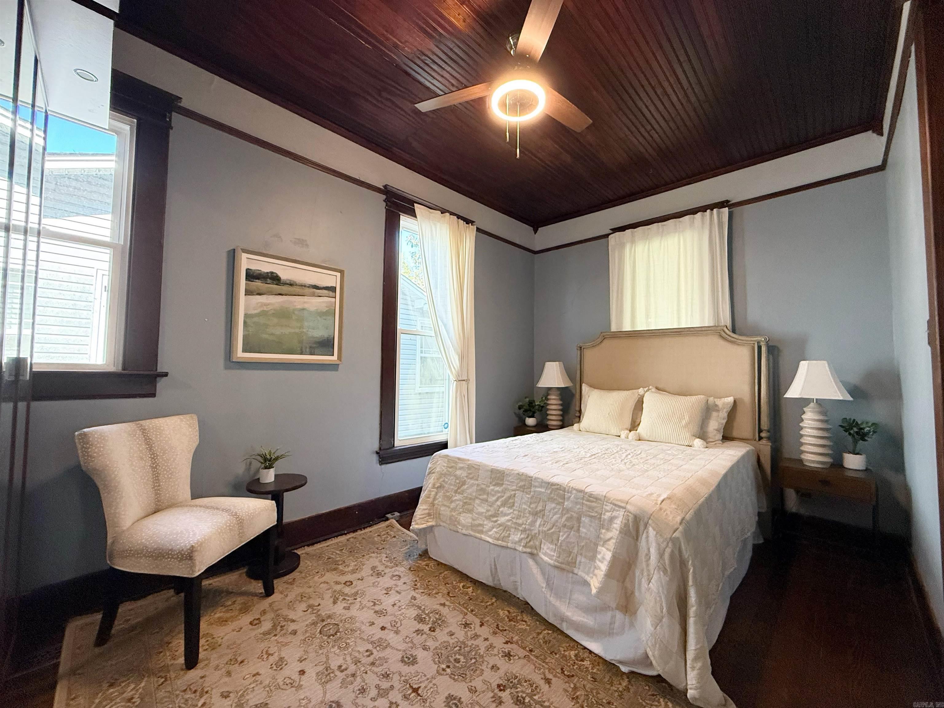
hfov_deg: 102.1
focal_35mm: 14
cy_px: 354
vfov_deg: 85.7
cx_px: 472
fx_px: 382
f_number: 2.2
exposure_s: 1/120
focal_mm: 2.22
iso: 400
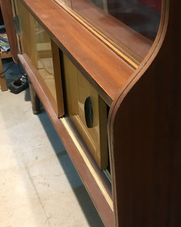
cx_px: 125
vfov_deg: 35.4
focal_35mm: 53
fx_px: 355
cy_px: 115
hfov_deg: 28.4
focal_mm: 4.15
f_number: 2.2
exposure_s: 1/33
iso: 160
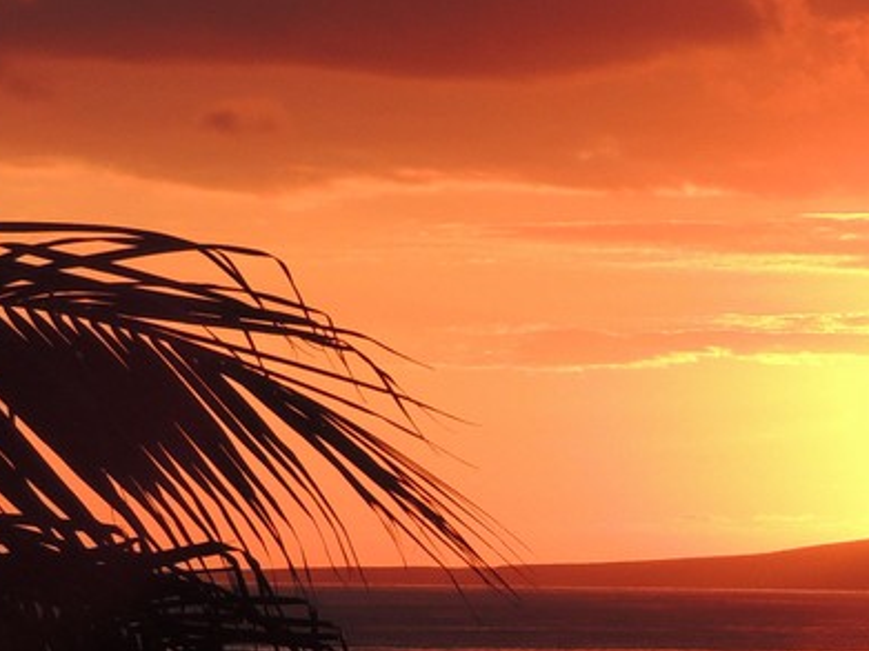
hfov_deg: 7.1
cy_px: 751
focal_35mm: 276
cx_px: 1105
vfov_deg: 5.4
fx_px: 6927
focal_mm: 13.3
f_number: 3.9
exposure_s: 1/320
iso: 100
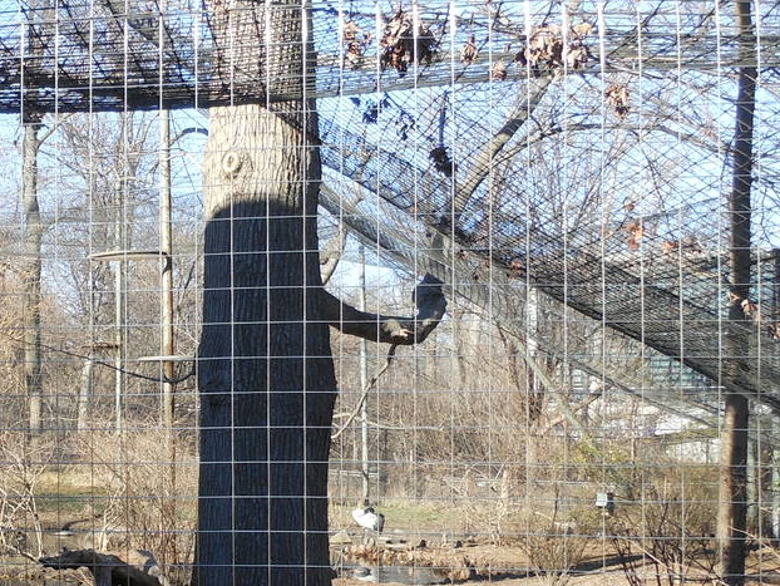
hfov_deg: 24.7
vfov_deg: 20.2
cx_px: -133
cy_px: 486
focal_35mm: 72
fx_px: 1623
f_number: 3.7
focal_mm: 5
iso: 80
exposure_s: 1/160
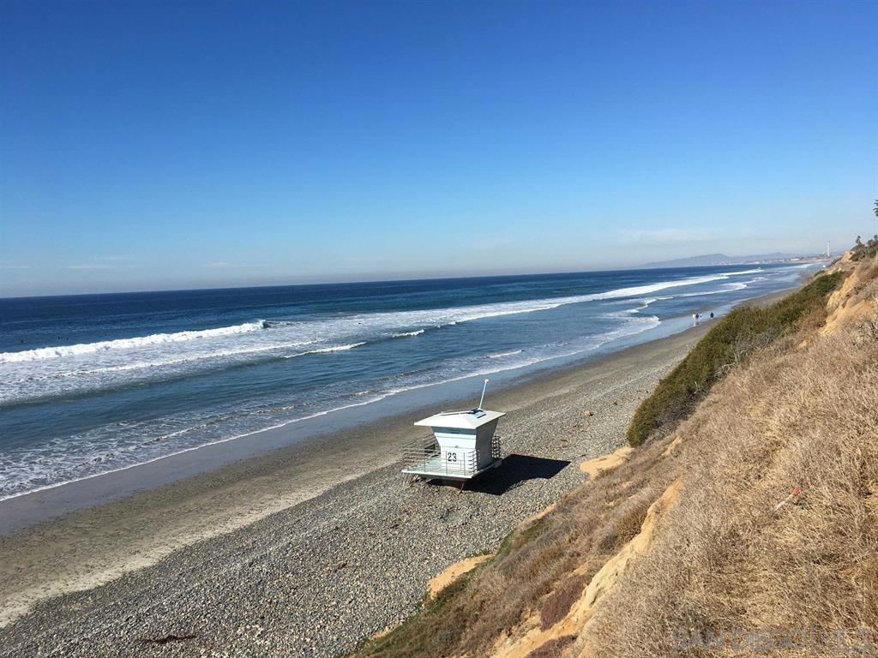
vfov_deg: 48.2
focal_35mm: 29
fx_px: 736
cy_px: 329
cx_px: 439
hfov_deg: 61.7
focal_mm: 4.15
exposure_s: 1/2198
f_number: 2.2
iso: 25
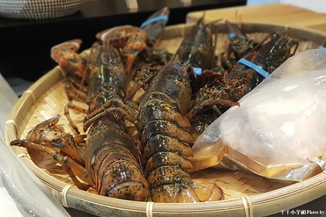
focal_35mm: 61
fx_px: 552
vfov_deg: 22.2
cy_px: 129
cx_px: 182
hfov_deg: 32.9
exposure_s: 1/30
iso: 200
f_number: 2.4
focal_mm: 6
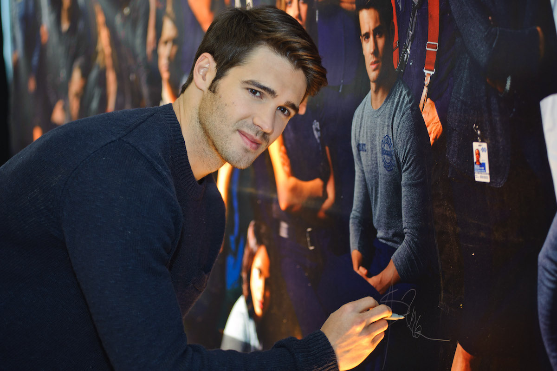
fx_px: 1237
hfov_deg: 25.4
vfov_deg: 17.0
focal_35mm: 80
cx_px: 278
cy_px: 186
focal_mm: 80
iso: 800
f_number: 3.2
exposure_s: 1/100
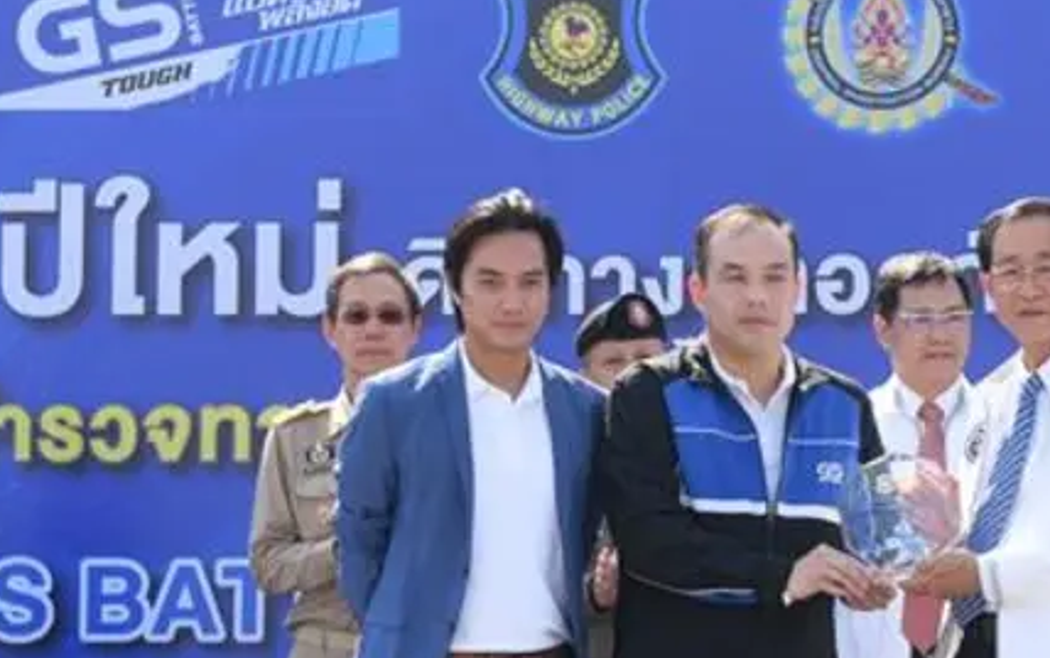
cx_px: 743
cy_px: 570
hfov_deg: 16.0
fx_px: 3722
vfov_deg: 10.1
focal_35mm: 130
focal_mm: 70
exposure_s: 1/200
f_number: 4
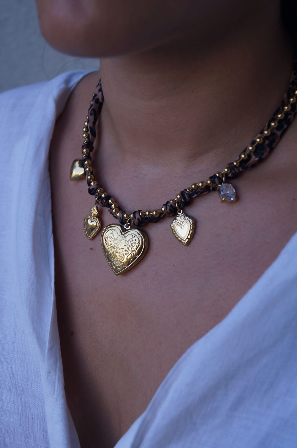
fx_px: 744
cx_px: 148
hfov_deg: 22.6
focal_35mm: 60
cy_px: 224
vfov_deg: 33.4
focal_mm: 40
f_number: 5.6
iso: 200
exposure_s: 1/160
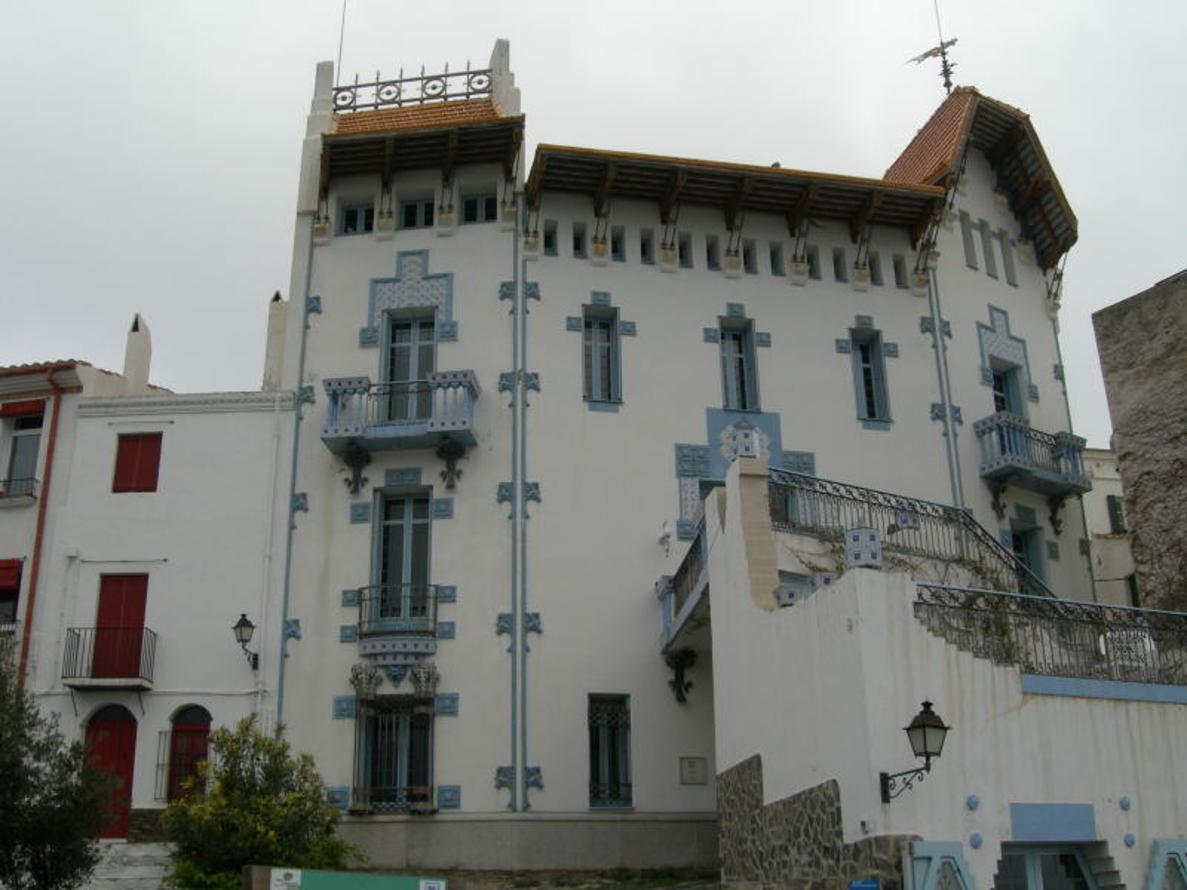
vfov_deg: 37.7
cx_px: 594
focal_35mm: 38
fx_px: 1303
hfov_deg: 49.0
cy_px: 445
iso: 50
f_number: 4.8
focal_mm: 7.8
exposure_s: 1/240
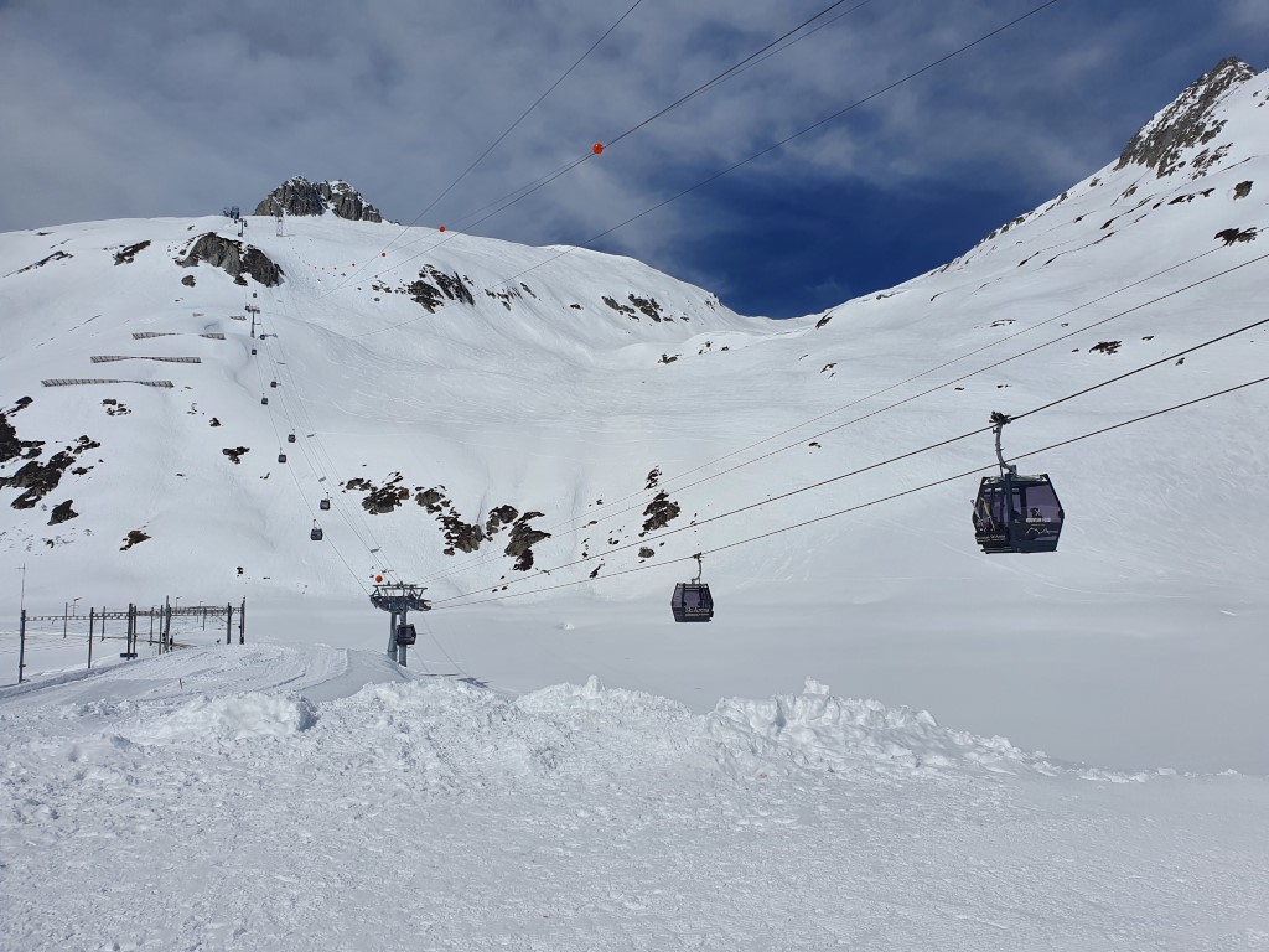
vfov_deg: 53.1
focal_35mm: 26
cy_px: 476
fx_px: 953
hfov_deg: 67.3
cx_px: 634
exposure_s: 1/10240
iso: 50
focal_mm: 4.32
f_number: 2.4
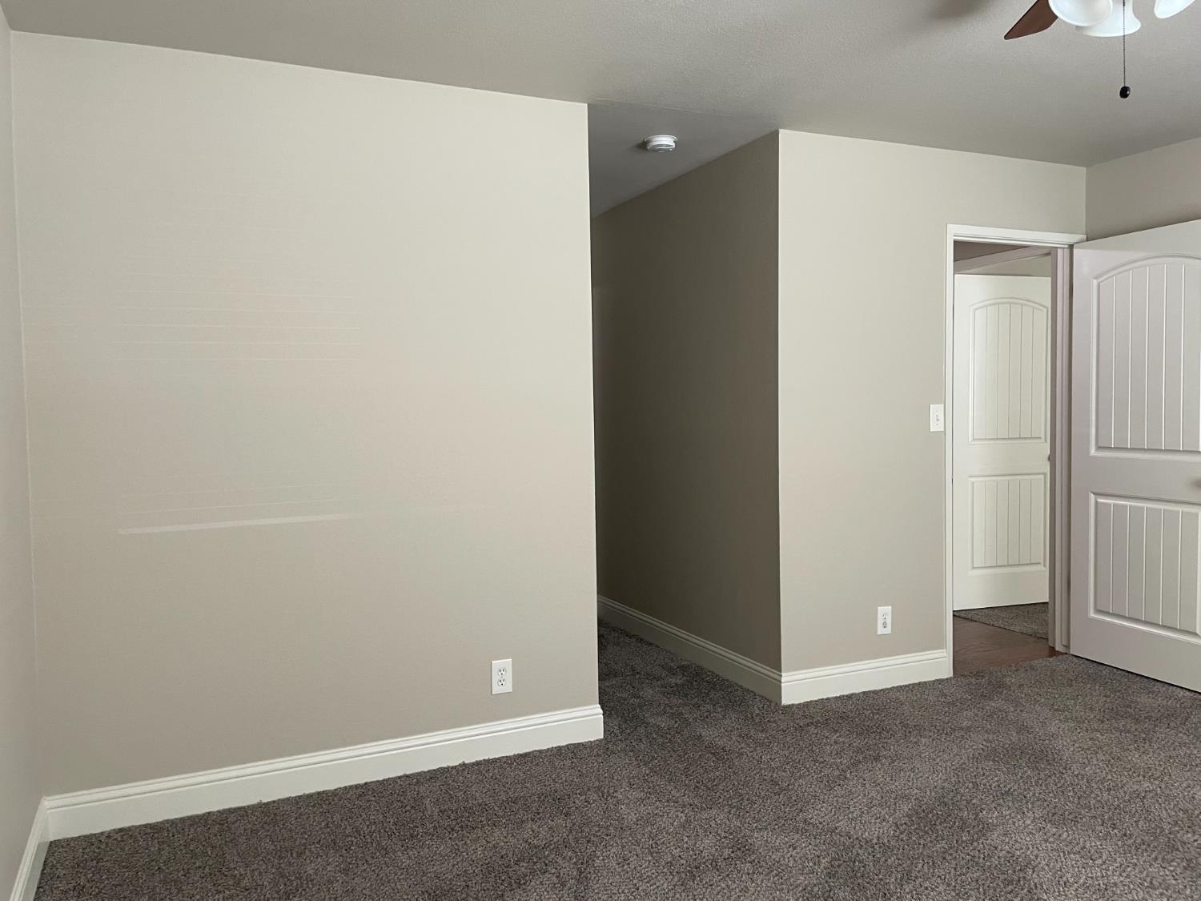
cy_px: 450
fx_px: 902
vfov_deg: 53.1
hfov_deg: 67.3
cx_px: 600
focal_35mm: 26
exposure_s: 1/60
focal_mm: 4.2
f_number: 1.6
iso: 160
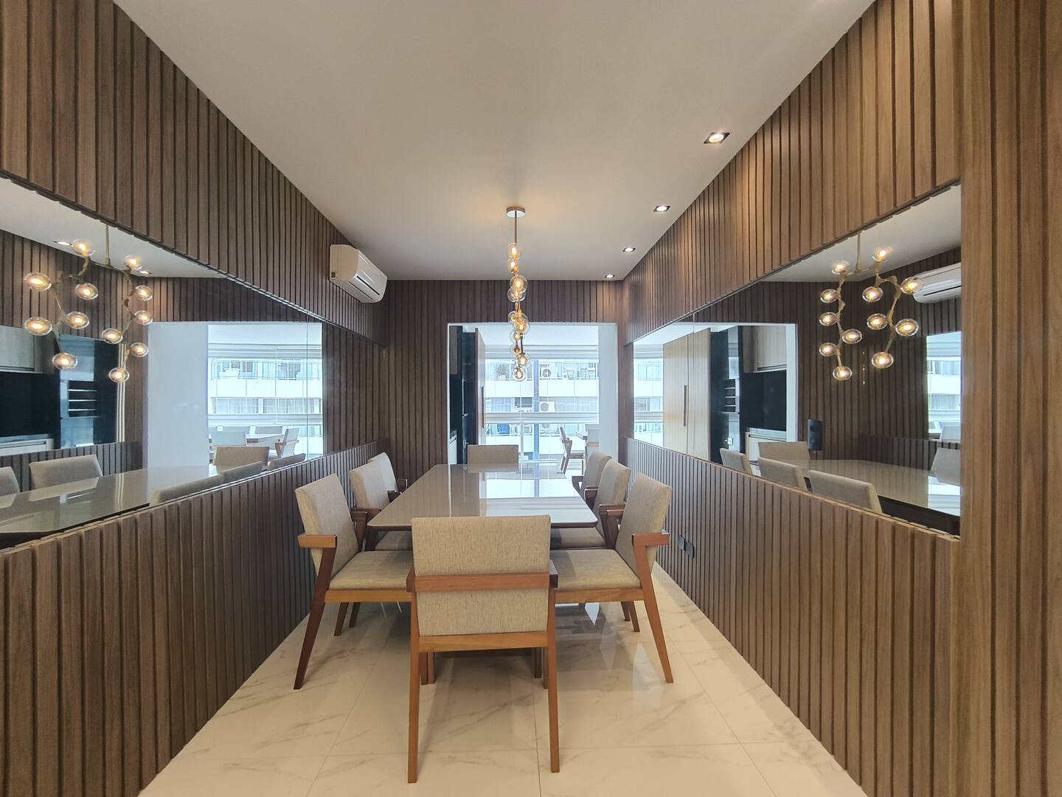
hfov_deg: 94.5
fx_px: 491
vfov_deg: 78.1
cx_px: 531
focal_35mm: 16
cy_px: 398
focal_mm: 1.65
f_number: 2.2
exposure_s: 1/60
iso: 64
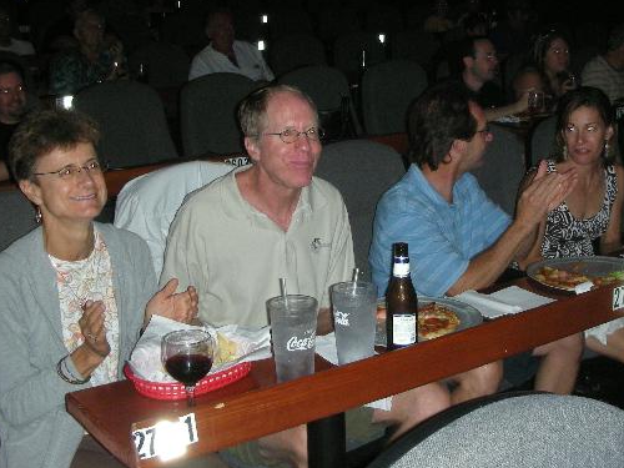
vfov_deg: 26.9
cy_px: 154
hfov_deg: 35.5
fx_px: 973
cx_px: 351
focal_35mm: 54
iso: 163
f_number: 2.8
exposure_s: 1/60
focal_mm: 5.8
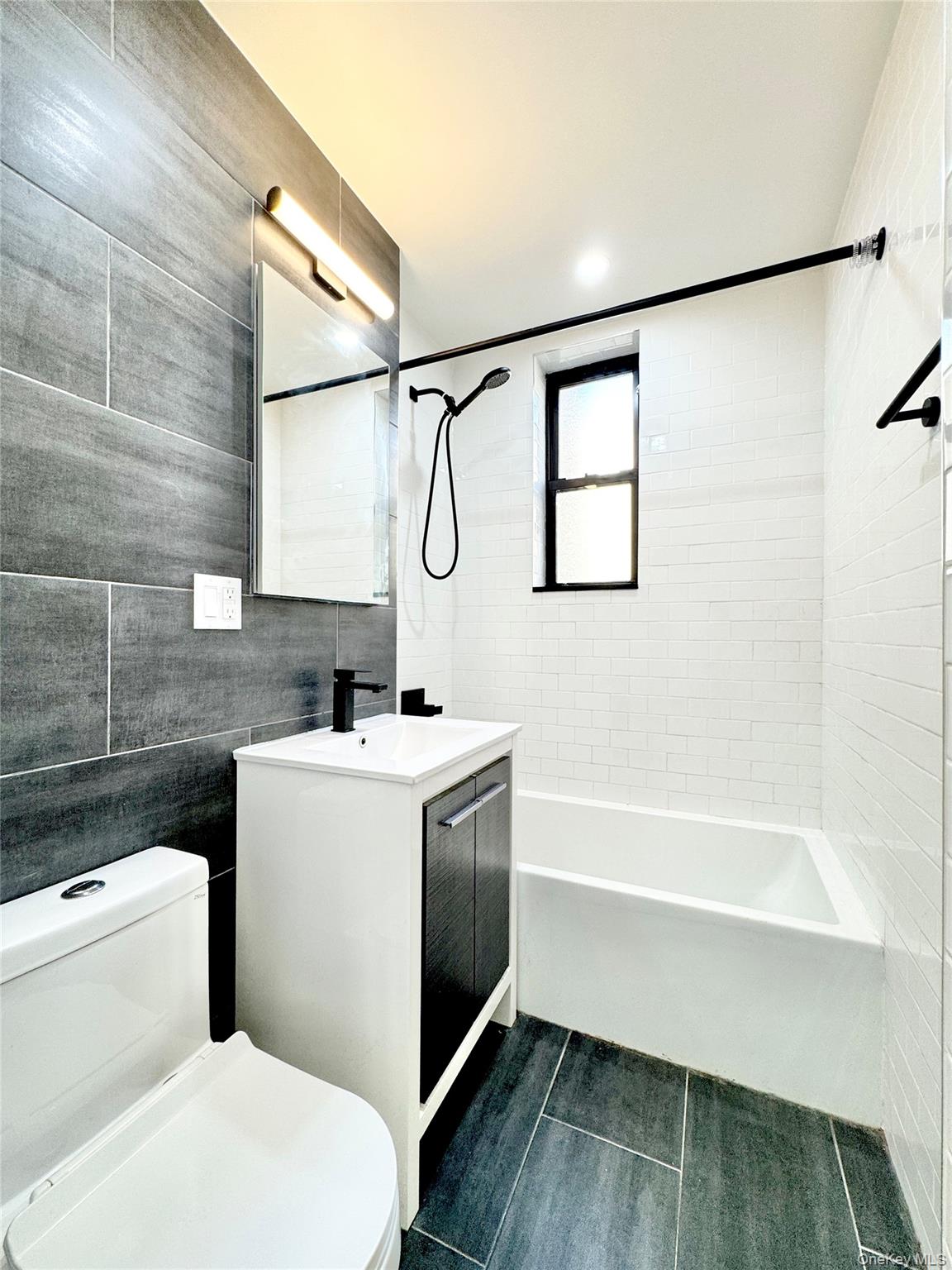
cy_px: 635
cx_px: 476
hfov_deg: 85.7
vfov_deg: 102.1
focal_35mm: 14
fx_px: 513
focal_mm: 2.22
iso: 125
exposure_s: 1/120
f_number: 2.2
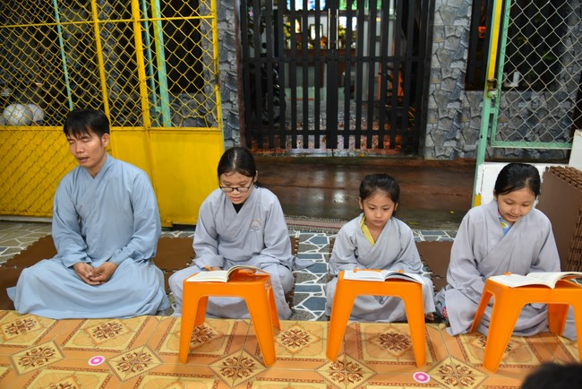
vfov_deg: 43.6
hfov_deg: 61.9
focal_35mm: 30
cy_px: 194
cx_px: 291
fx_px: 485
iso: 640
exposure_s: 1/40
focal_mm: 30
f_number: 4
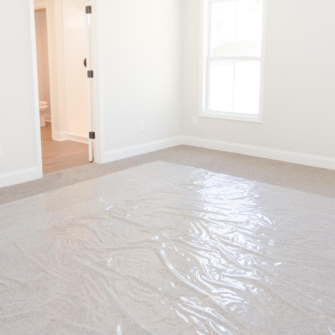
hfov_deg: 46.0
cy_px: 134
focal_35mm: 36
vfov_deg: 45.8
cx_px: 159
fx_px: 394
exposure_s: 1/125
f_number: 4
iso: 640
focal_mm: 10
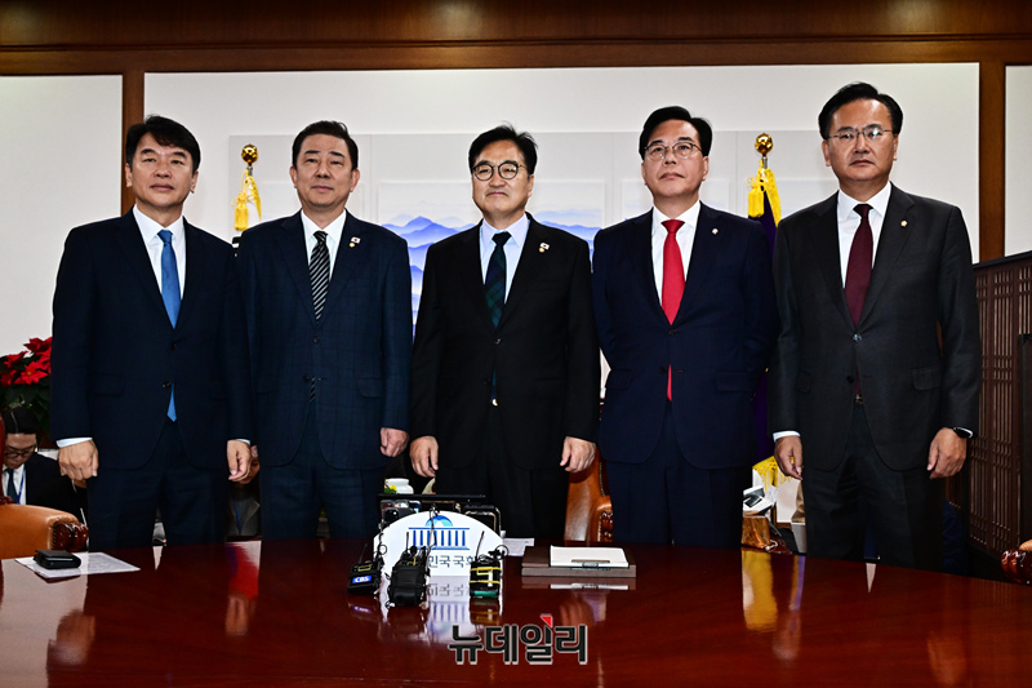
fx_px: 1146
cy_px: 344
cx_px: 516
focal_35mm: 40
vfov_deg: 33.4
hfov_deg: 48.5
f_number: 9
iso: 4000
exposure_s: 1/200
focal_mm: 40
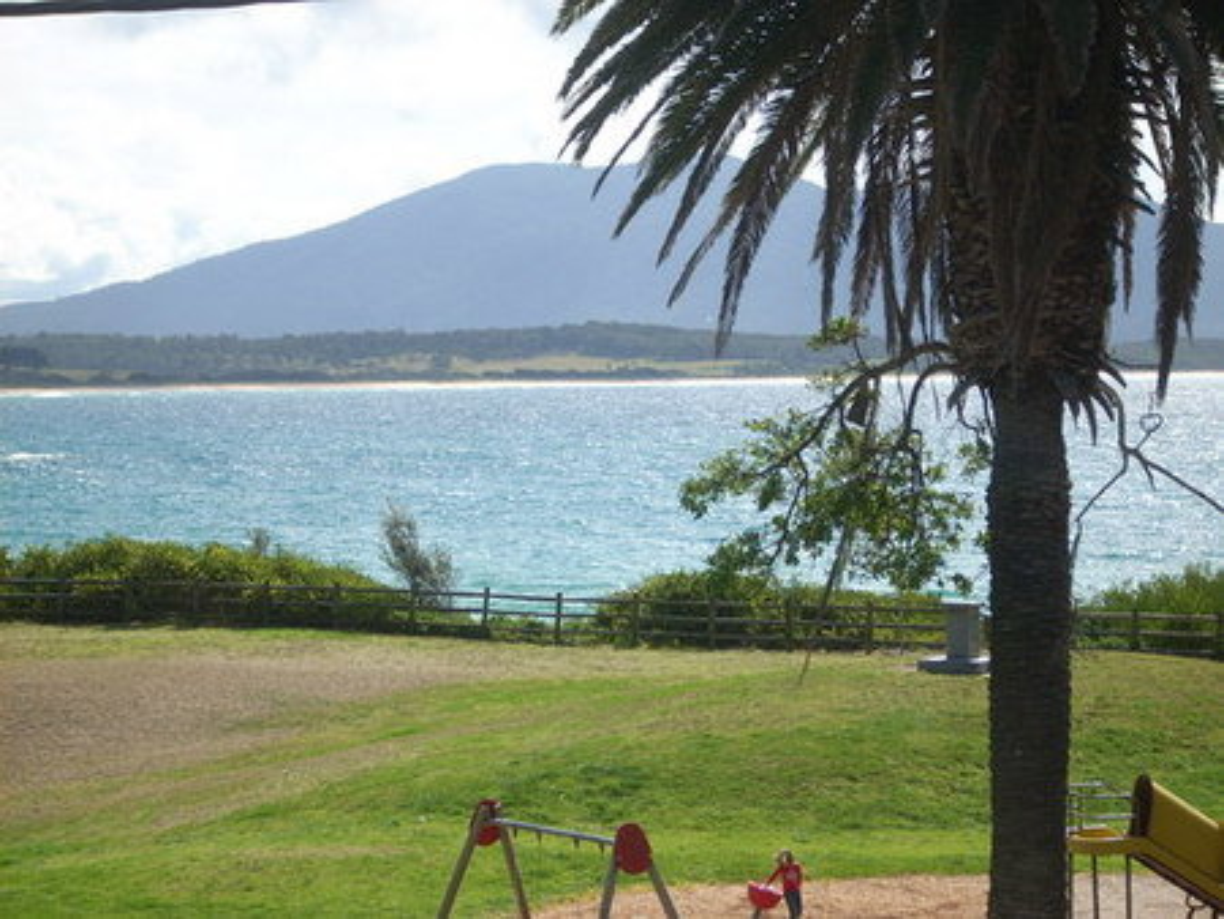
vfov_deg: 13.1
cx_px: 612
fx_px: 3998
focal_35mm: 113
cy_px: 460
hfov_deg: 17.4
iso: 64
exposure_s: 1/338
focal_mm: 18.6
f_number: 5.2
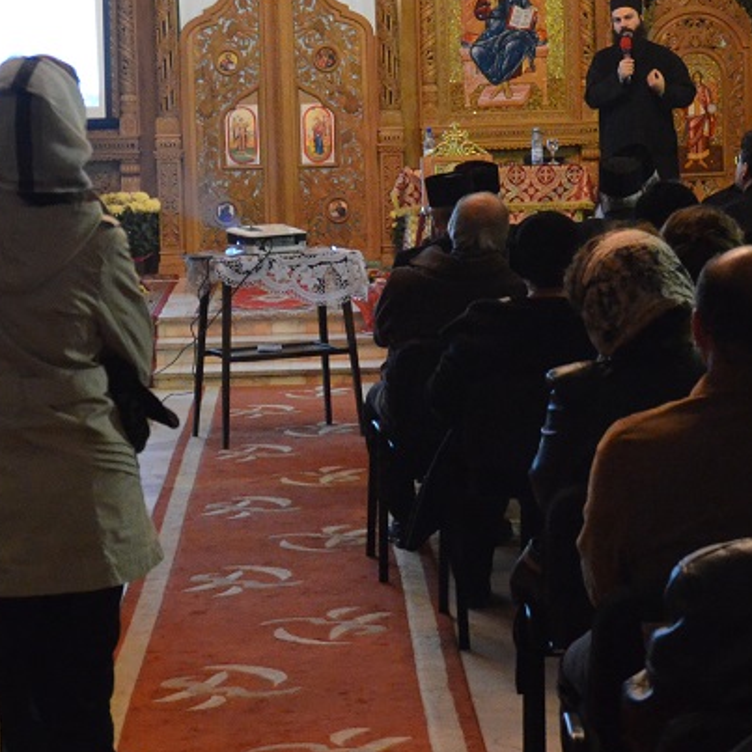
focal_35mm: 91
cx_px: 315
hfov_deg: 19.1
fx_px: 2237
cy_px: 230
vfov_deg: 19.0
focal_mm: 24
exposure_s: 1/25
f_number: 3.8
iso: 3200
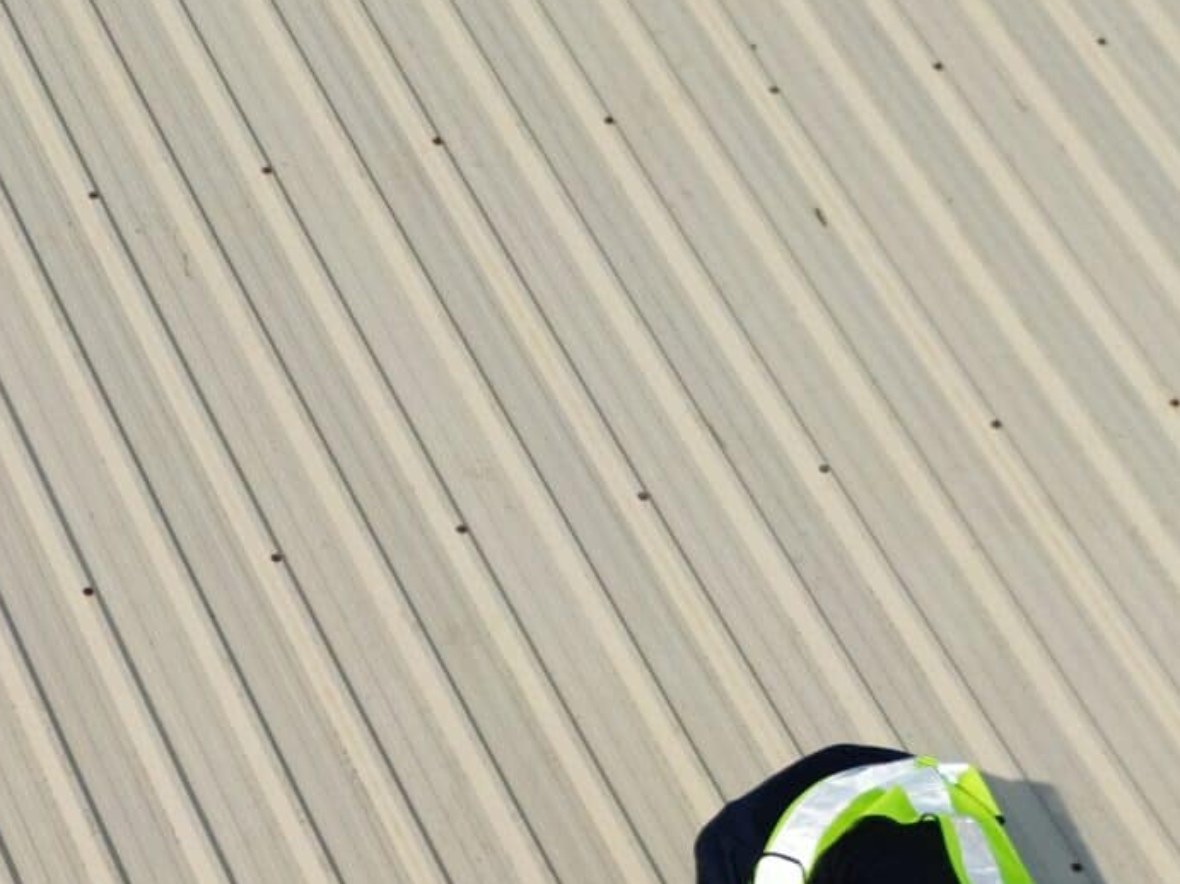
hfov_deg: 17.6
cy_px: 1560
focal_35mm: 100
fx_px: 3408
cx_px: -589
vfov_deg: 13.4
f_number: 1.7
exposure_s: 1/5000
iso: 110
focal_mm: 6.72
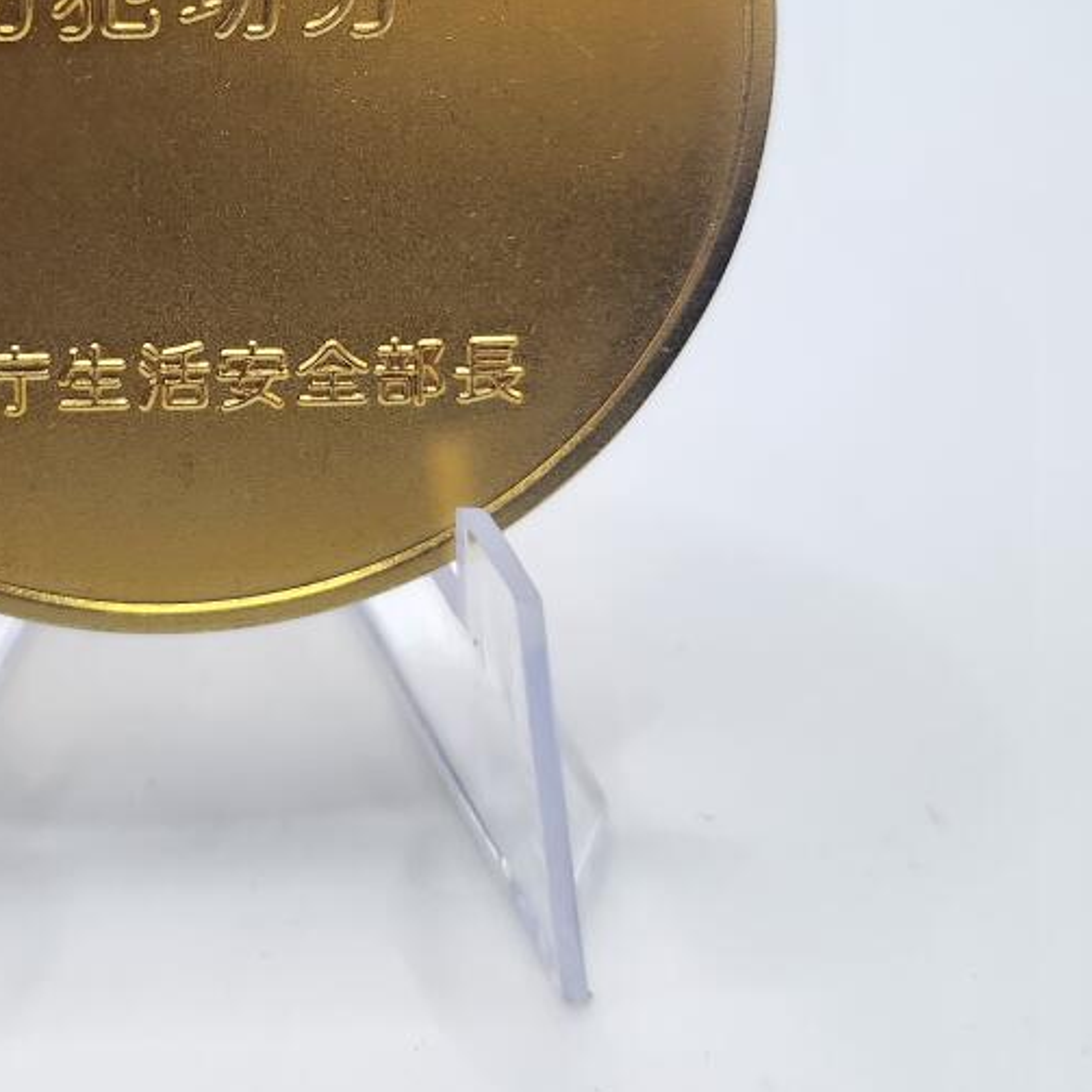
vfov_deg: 28.4
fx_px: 2106
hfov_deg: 28.6
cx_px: 256
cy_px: 193
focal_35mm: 59
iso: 125
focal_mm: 5
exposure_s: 1/100
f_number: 1.8
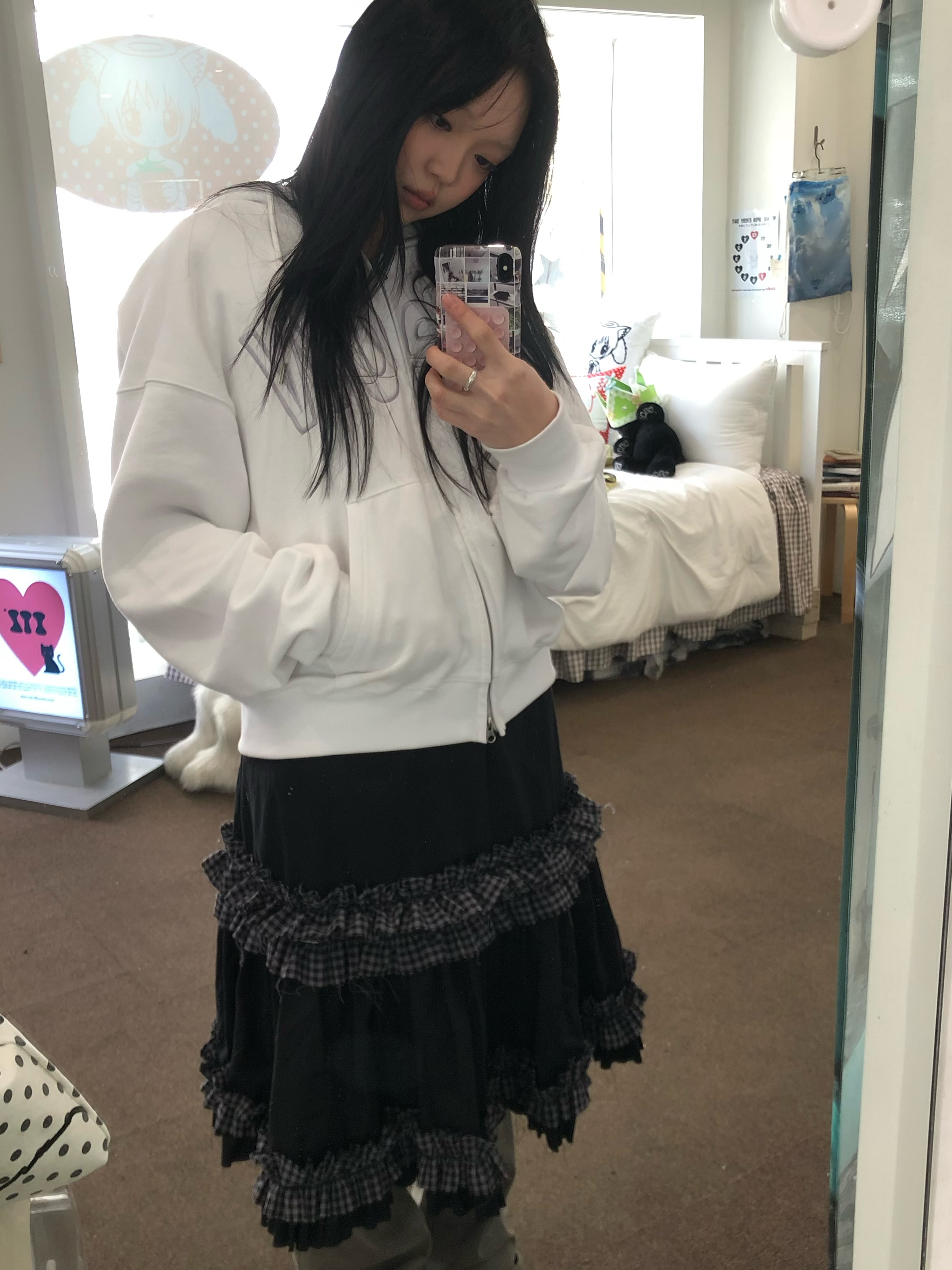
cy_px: 673
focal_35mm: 36
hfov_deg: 39.5
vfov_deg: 51.3
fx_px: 1320
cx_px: 400
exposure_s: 1/40
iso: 25
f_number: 1.8
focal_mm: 4
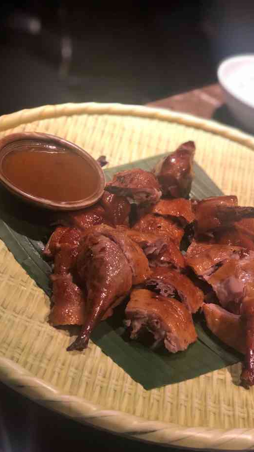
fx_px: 755
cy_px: 229
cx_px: 147
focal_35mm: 63
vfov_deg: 33.3
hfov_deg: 19.1
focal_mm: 6.6
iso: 160
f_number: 2.8
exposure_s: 1/30
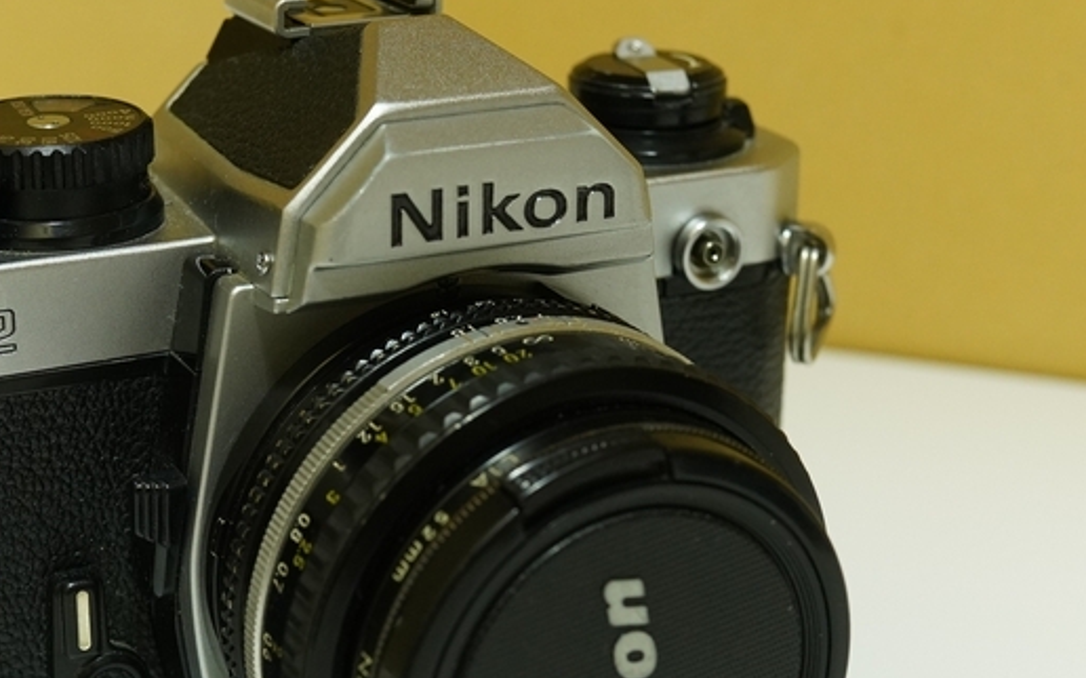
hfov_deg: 24.9
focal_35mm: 83
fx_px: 2455
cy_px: 495
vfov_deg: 15.7
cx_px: 431
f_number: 5.6
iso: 1600
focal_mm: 35
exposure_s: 1/60
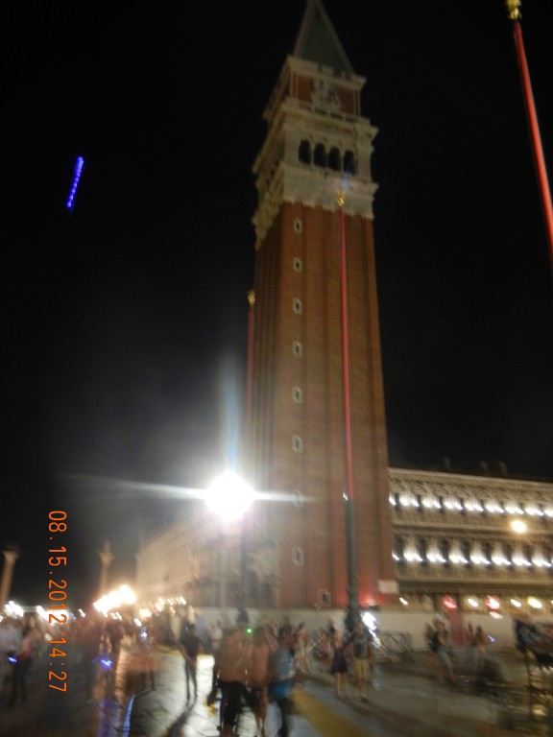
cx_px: 276
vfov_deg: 60.0
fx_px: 639
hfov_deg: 46.8
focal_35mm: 30
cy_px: 368
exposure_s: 1
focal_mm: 5.4
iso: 400
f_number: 3.5
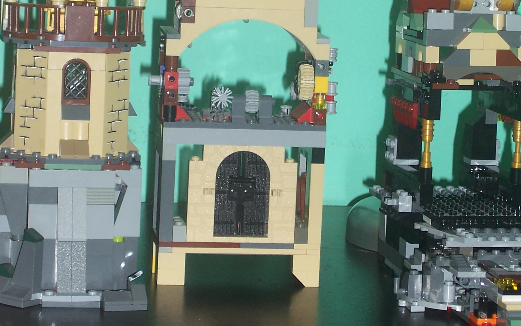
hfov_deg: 15.4
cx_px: 250
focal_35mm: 136
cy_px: 65
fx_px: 1931
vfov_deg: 9.6
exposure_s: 1/90
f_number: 4.1
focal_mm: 13.5
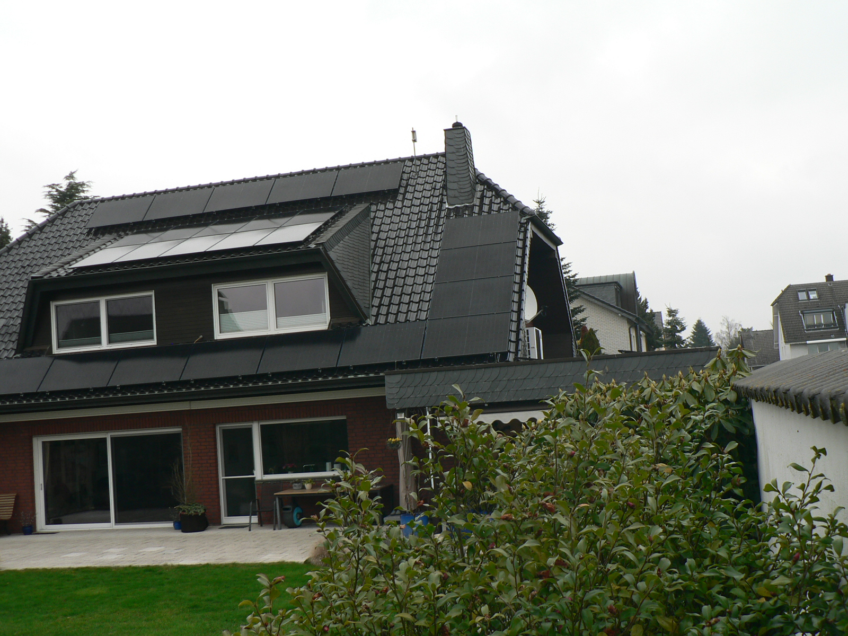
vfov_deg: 34.3
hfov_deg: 44.8
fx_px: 1029
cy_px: 318
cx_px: 424
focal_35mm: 42
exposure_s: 1/100
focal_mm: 6.9
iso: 80
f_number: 3.2
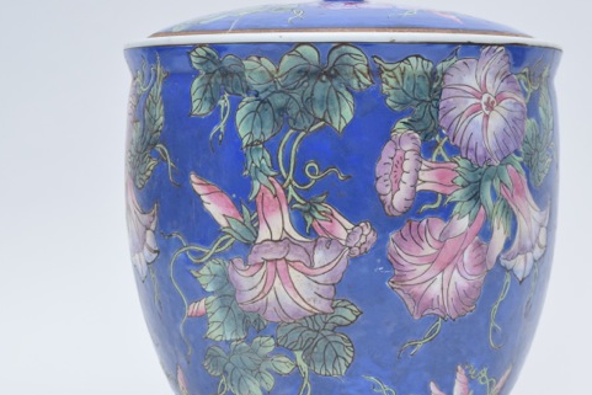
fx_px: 1804
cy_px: 233
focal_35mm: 110
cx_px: 357
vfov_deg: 12.5
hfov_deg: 18.6
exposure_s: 1/125
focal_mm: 55
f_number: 5.6
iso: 800
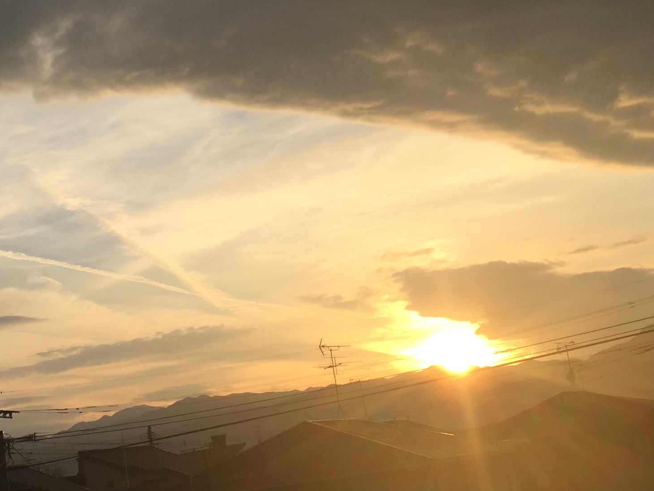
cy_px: 89
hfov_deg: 29.6
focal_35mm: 65
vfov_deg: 22.3
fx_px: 1228
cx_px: 215
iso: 32
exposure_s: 1/1883
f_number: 2.2
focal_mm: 4.15
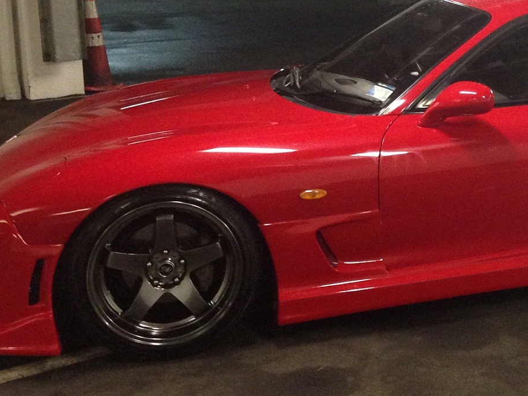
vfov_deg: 19.5
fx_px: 1144
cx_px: 476
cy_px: 94
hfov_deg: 25.2
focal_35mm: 75
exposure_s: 1/20
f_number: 2.4
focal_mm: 4.12
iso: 320
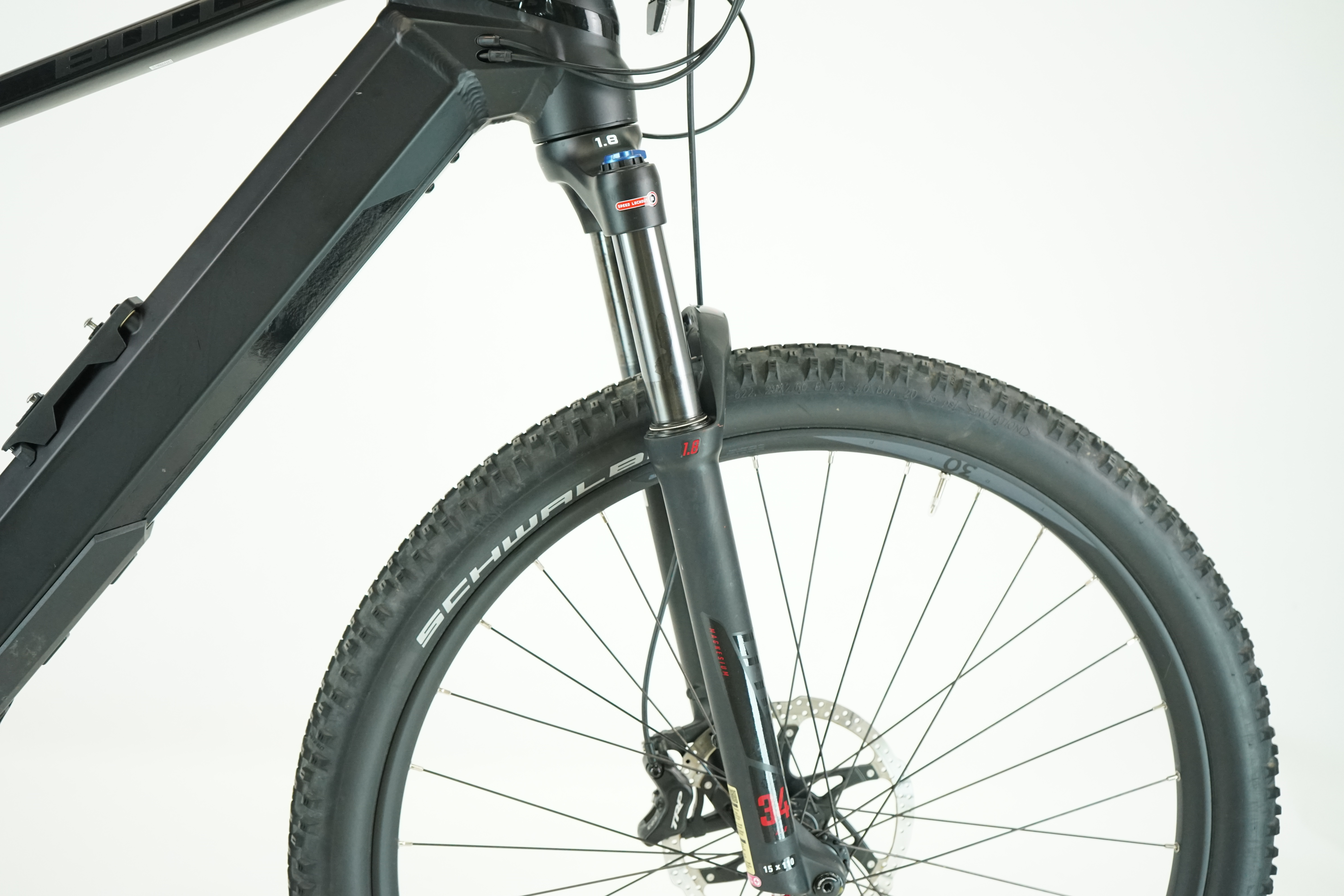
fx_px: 1531
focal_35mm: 41
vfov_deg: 32.6
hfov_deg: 47.4
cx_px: 672
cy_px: 448
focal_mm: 41
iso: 2500
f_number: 5
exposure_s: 1/200
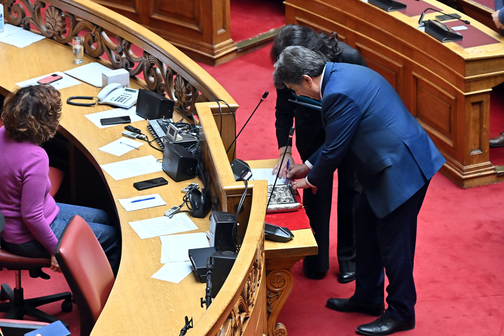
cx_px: 252
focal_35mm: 180
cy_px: 168
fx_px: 2520
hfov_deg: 11.4
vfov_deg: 7.6
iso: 1600
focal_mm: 120
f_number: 4.5
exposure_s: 1/250
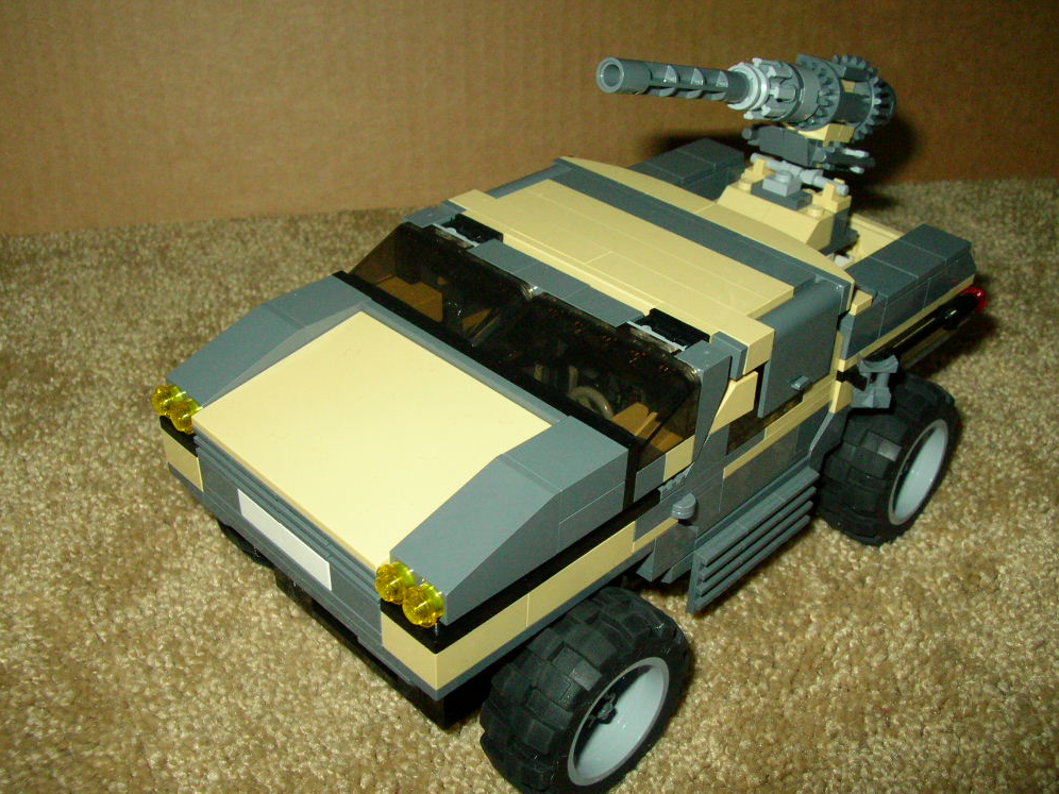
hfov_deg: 50.1
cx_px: 541
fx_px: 1132
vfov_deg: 38.7
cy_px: 402
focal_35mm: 37
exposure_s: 1/60.1
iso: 200
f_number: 3.7
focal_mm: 6
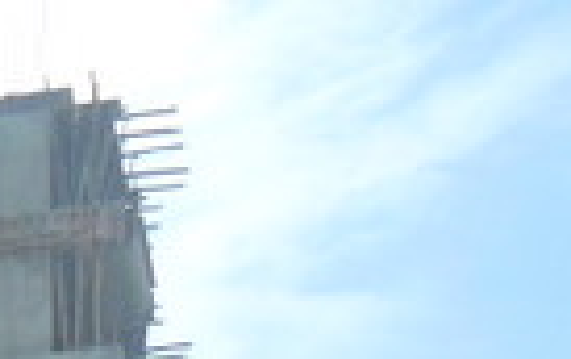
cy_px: 985
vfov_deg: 7.2
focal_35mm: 167
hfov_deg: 10.6
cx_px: -817
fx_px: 2602
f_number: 3.5
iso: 100
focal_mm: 4.9
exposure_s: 1/1000
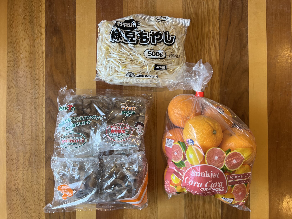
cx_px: 146
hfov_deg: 67.3
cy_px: 110
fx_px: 219
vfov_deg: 53.1
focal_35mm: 26
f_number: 1.5
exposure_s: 1/114
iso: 64
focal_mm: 5.7
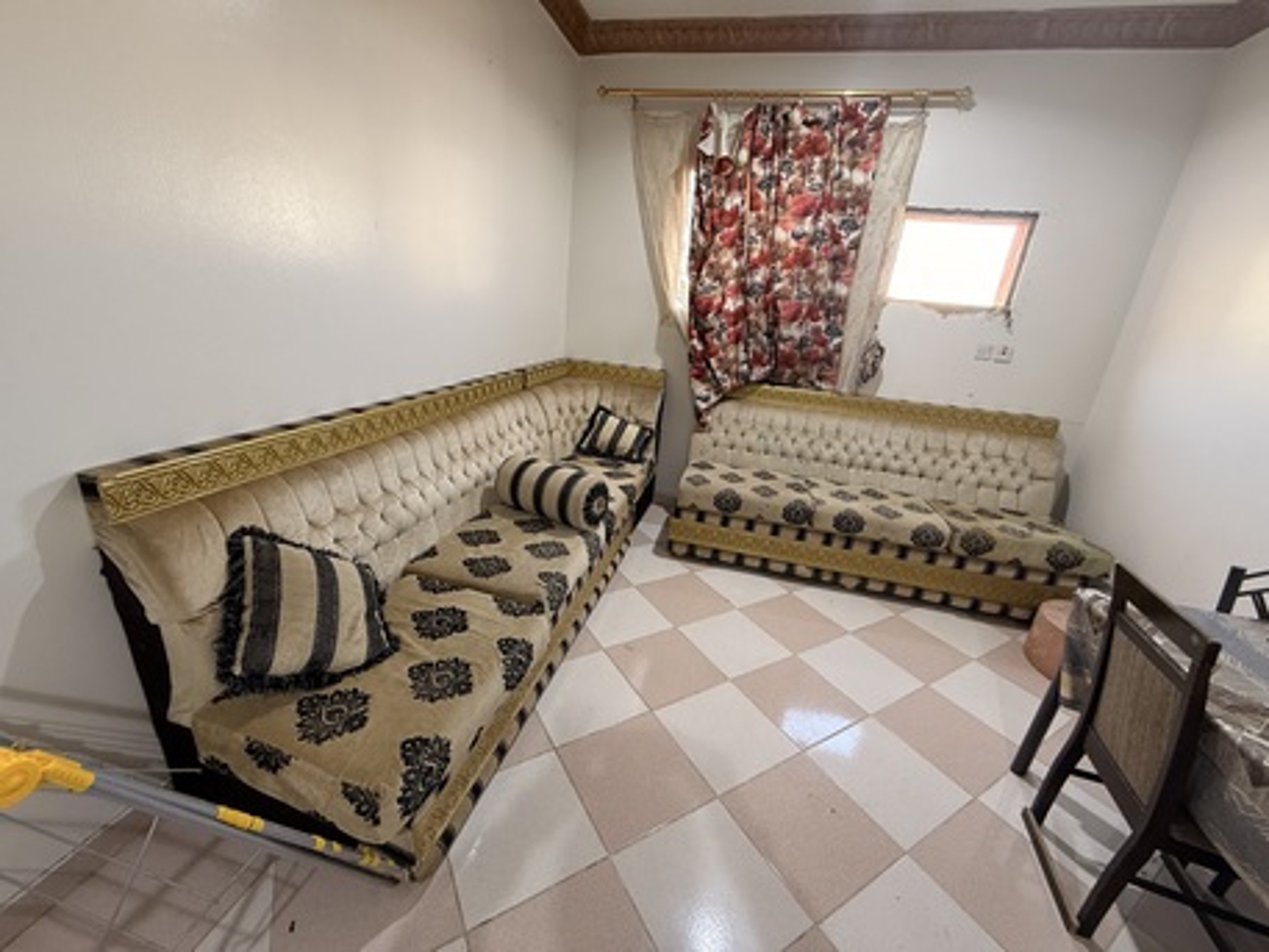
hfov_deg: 102.0
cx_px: 634
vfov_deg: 85.7
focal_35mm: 14
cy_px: 476
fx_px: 513
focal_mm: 2.22
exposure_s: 1/99
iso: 200
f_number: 2.2
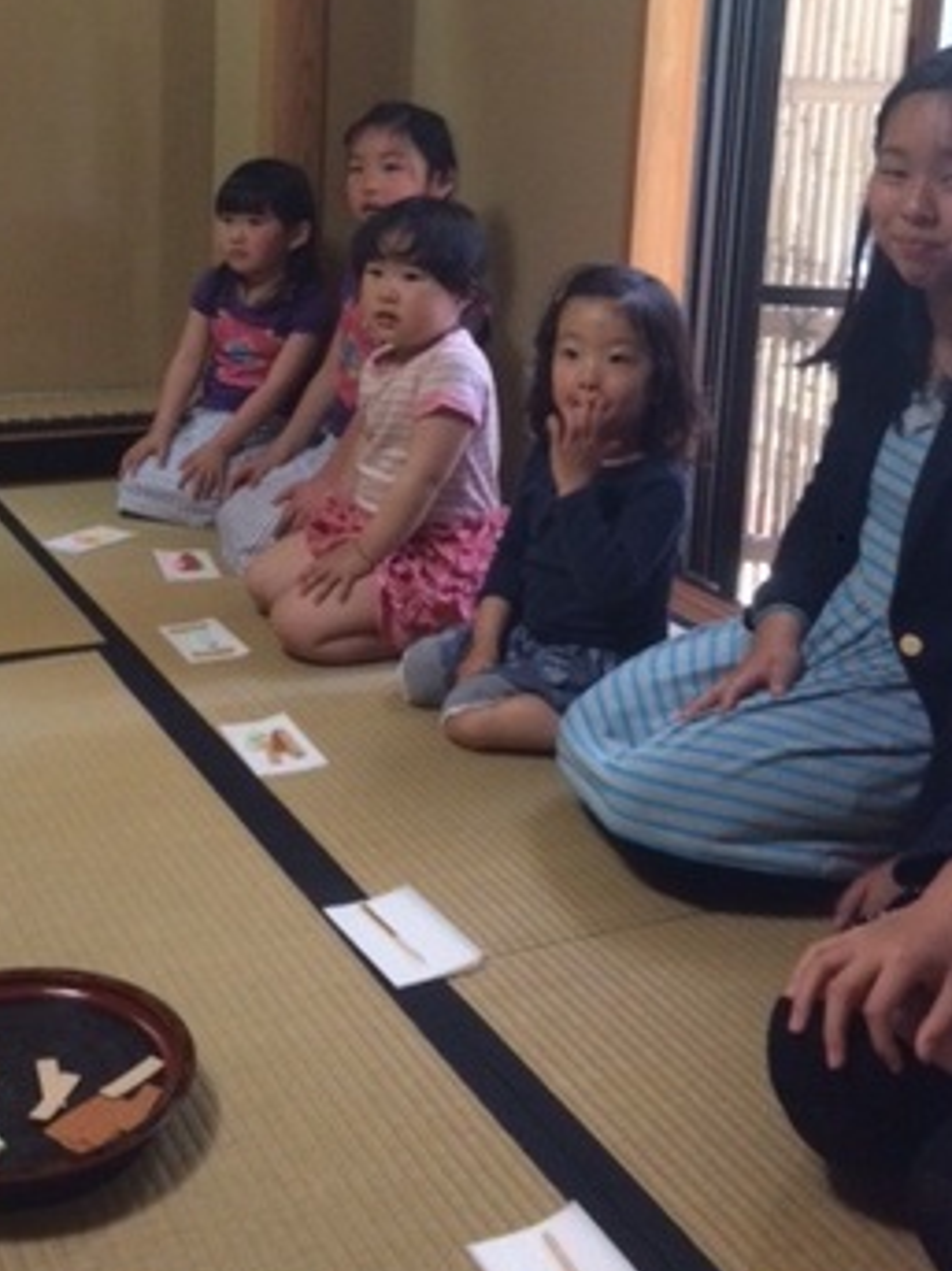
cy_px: 417
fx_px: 1651
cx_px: 335
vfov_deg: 41.5
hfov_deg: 32.0
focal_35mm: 45
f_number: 2.2
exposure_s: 1/30
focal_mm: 4.15
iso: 320
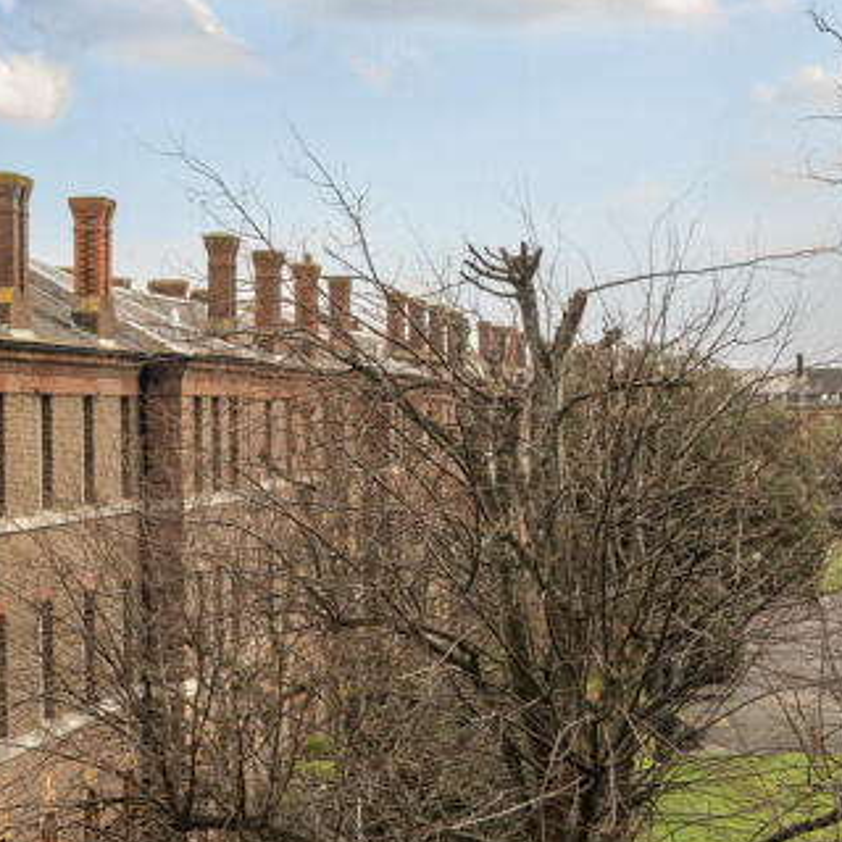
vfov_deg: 15.2
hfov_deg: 15.1
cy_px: 378
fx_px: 3165
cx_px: 243
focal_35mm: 115
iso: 400
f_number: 8
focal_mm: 44
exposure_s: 1/200
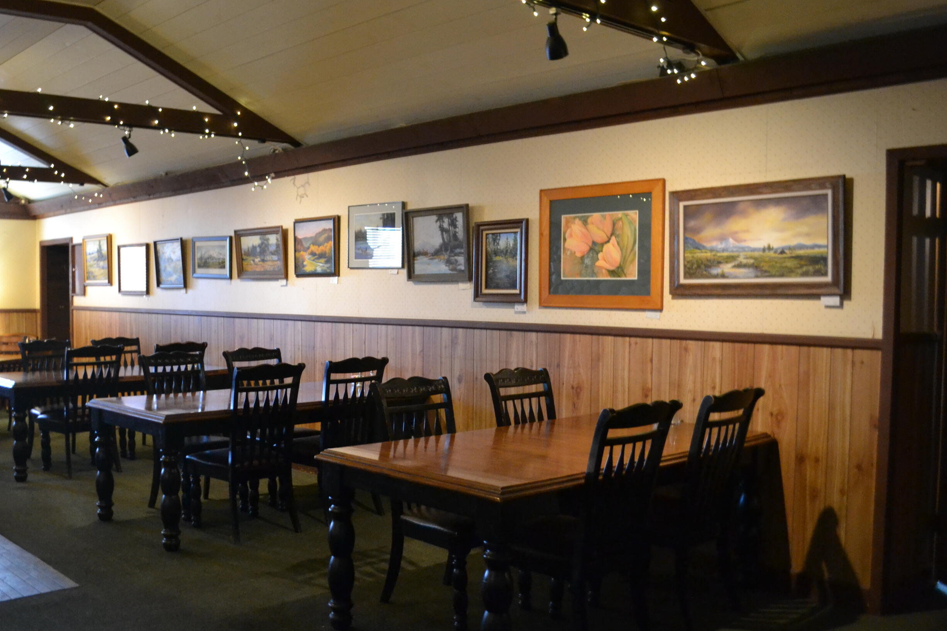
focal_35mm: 33
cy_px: 307
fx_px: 868
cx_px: 388
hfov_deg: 56.9
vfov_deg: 40.0
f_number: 3.5
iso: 2500
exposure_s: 1/15
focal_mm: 18
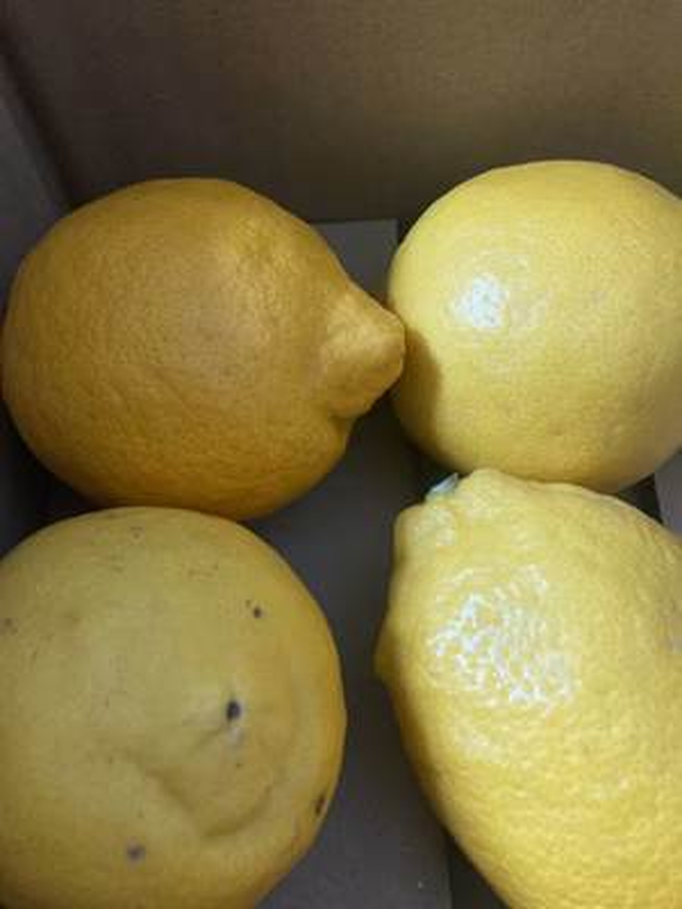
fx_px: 736
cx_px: 341
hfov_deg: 49.7
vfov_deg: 63.4
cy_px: 454
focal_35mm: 28
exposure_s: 1/40
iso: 400
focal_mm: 3.99
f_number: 1.8
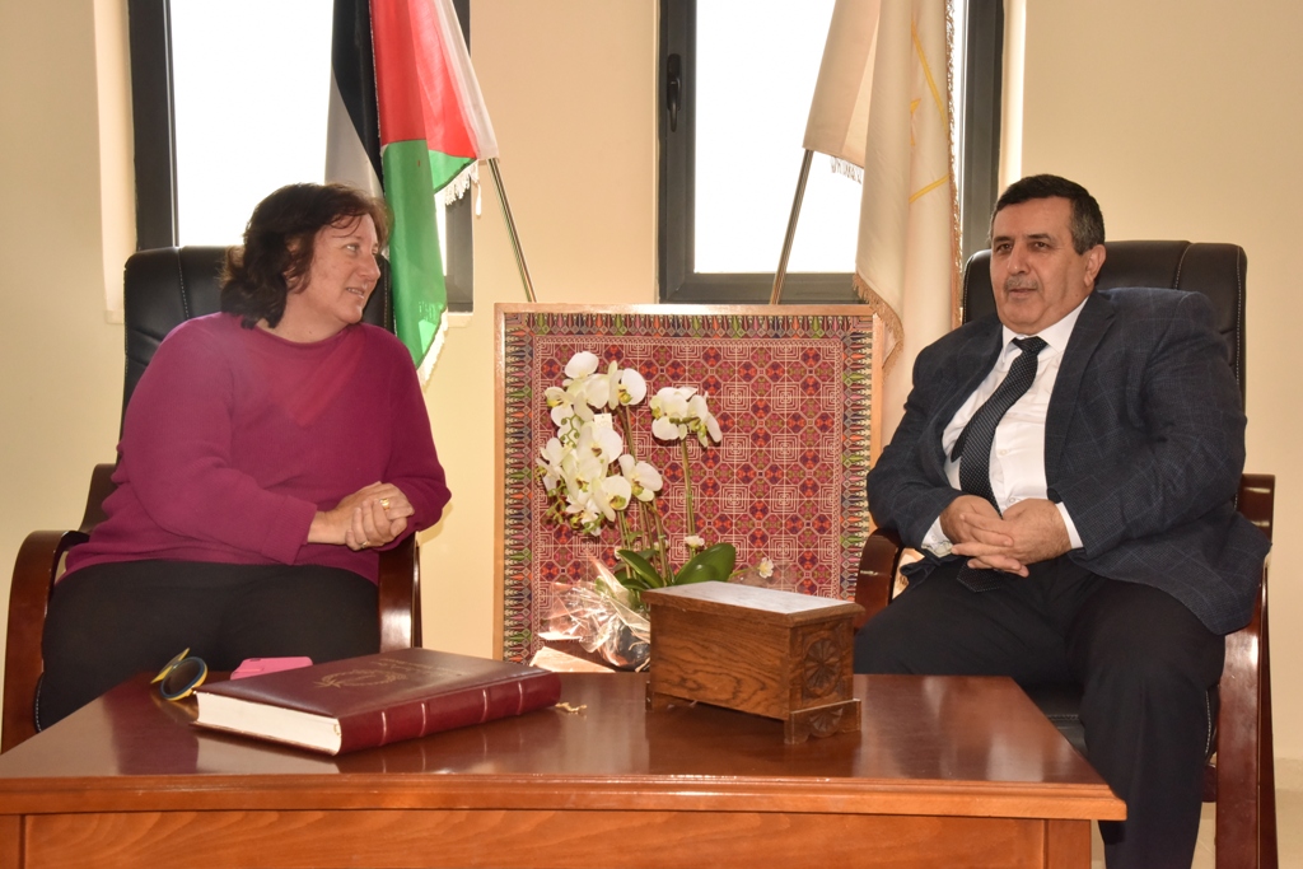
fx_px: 1810
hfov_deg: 39.6
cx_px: 652
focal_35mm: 50
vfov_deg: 27.0
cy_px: 434
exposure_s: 1/250
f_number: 16
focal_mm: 50
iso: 2500
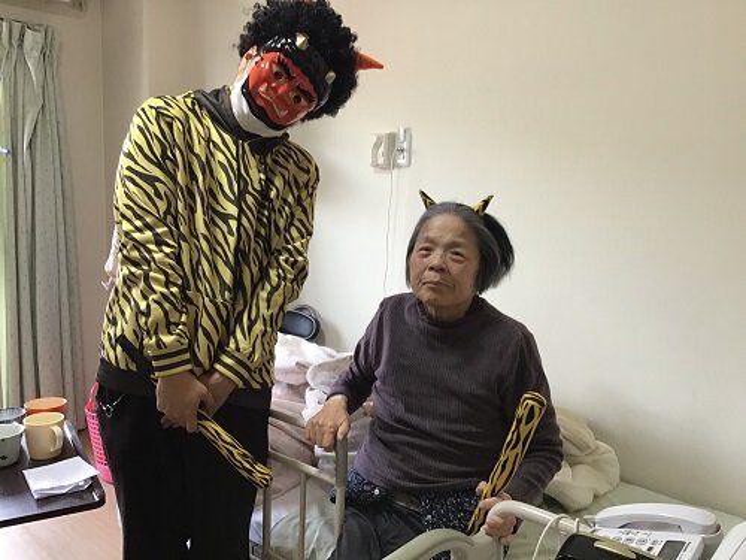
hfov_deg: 58.4
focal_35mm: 31
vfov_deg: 45.4
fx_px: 668
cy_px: 280
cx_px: 373
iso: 50
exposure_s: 1/30
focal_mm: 3.3
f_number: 2.4
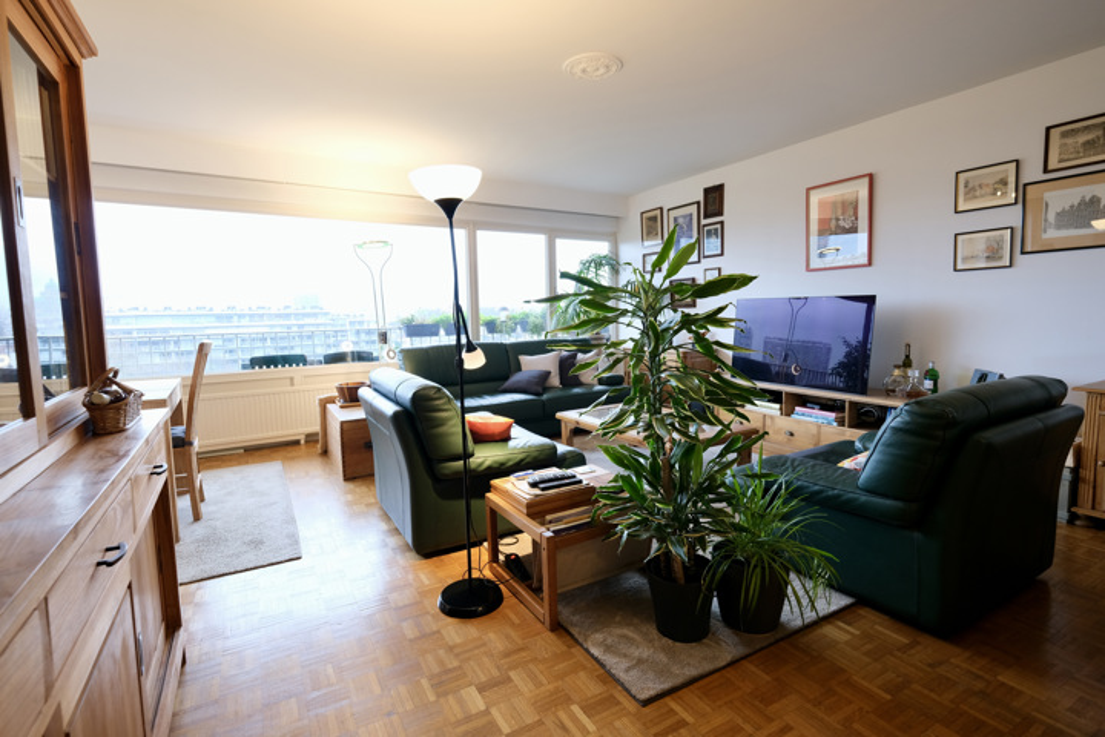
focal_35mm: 17
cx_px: 552
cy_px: 368
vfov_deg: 70.4
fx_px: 522
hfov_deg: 93.3
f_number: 4
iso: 640
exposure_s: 1/30
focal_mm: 11
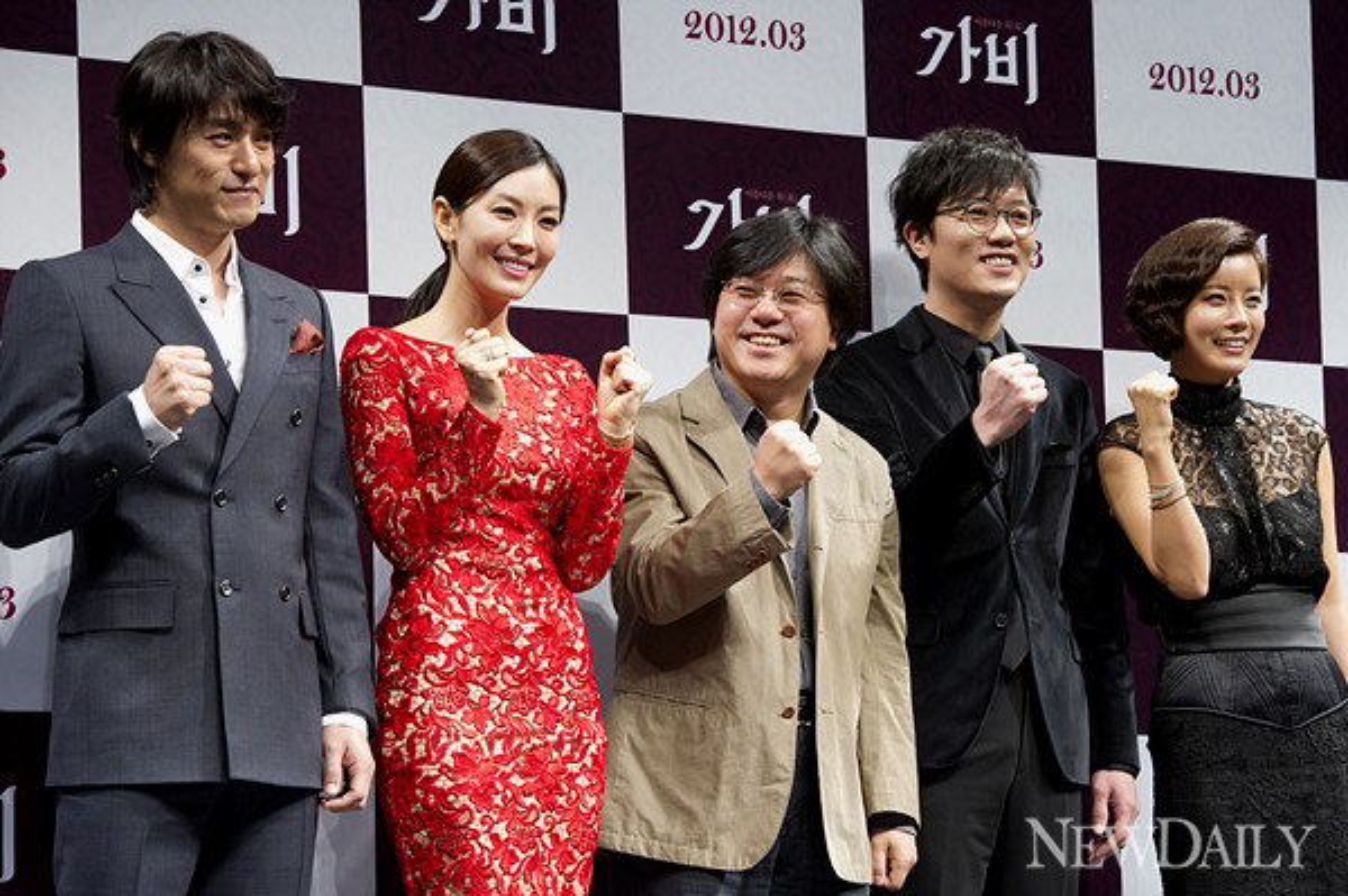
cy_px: 448
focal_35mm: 125
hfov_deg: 16.4
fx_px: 4677
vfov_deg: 10.9
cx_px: 674
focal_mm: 125
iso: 3200
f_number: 8
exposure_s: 1/100
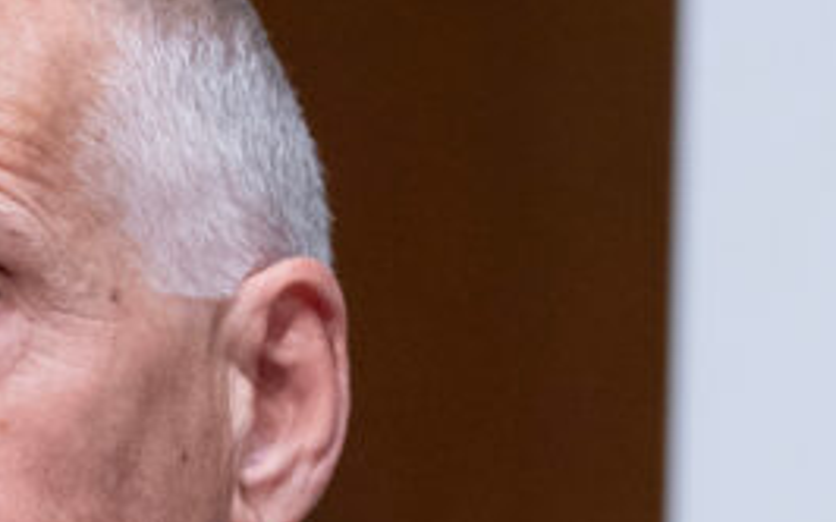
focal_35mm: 784
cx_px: 594
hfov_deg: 2.7
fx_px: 17855
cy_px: 561
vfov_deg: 1.7
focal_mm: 200
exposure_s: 1/400
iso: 2500
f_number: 3.2
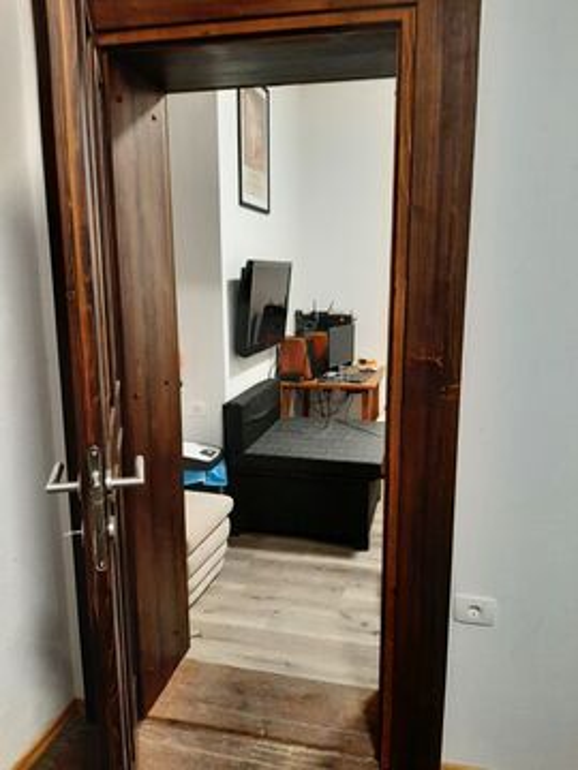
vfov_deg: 67.3
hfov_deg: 53.1
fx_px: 579
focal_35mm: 26
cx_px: 289
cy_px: 385
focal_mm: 3.93
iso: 200
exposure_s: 1/33
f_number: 1.7
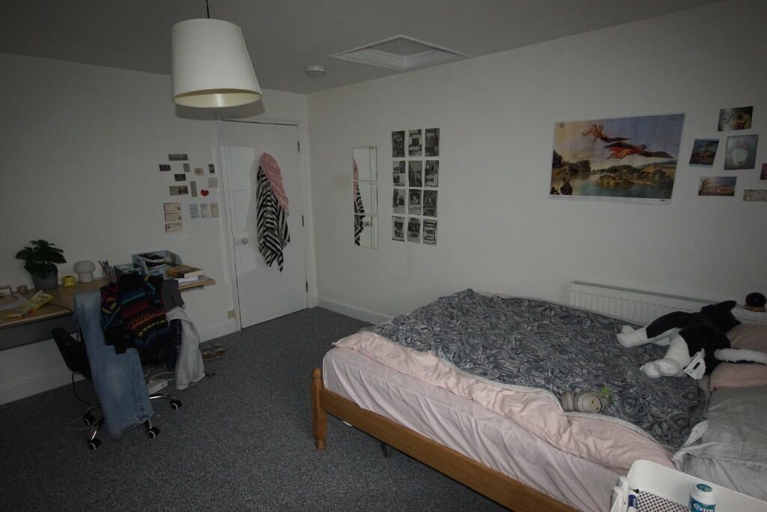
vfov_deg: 63.2
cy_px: 256
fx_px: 415
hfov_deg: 85.4
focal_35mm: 20
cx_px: 384
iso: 800
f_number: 4.5
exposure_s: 1/160
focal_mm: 13
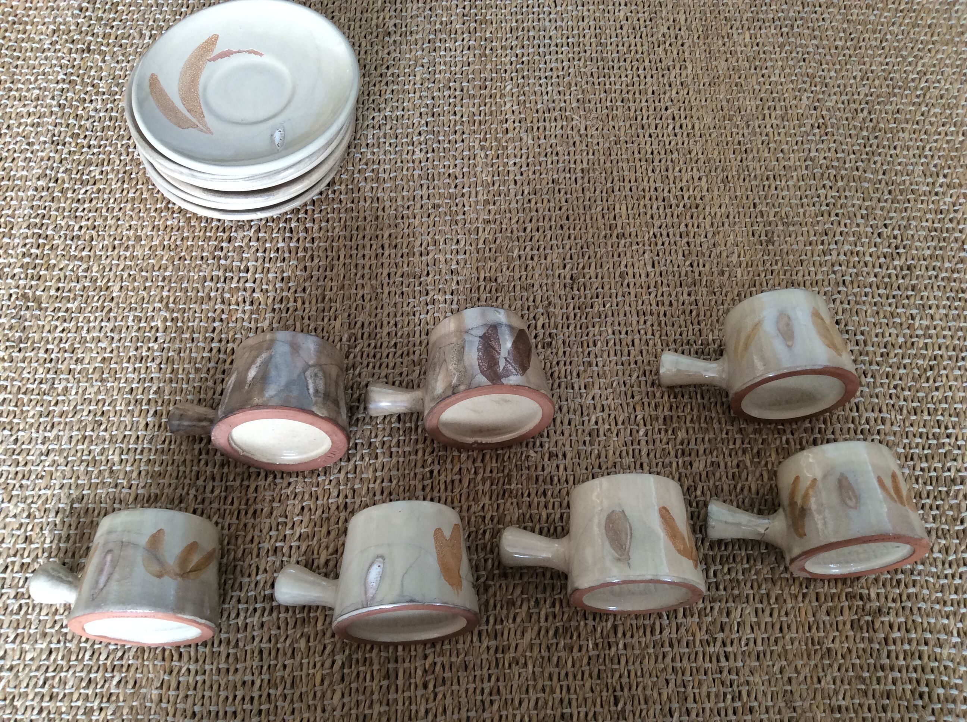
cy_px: 361
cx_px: 484
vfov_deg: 44.1
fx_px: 893
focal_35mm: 32
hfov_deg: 56.9
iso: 64
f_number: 2.4
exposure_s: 1/25
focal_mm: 3.3
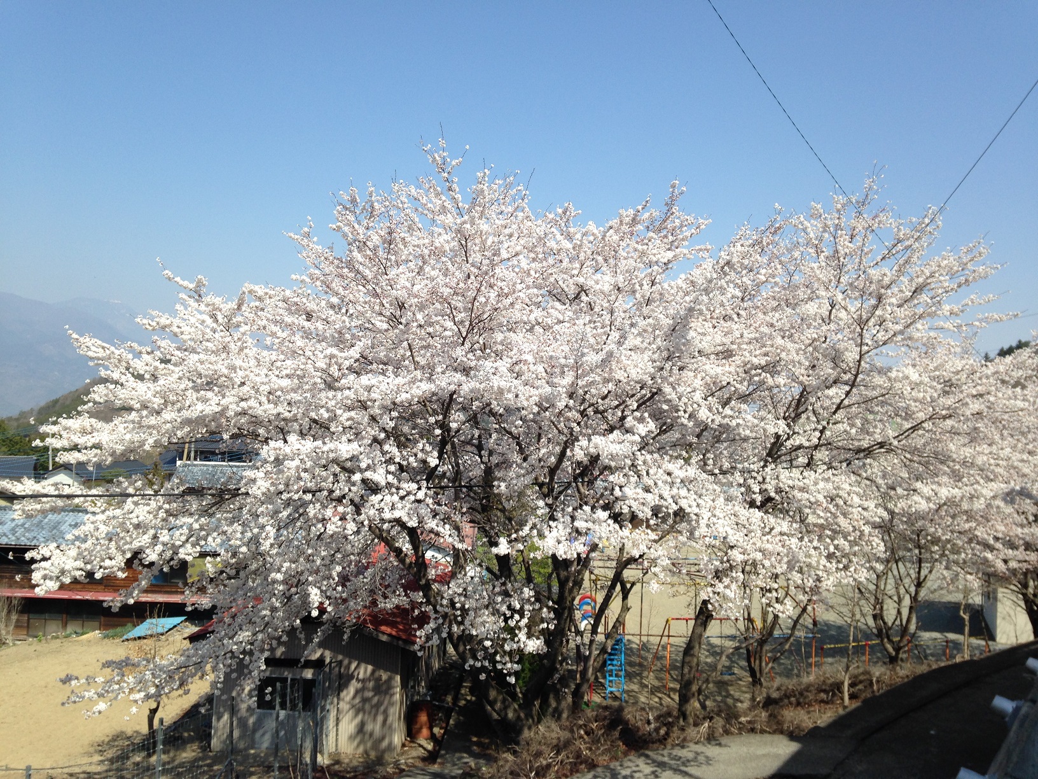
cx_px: 519
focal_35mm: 33
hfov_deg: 55.4
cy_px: 390
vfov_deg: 42.9
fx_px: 990
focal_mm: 4.12
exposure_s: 1/1153
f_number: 2.4
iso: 50
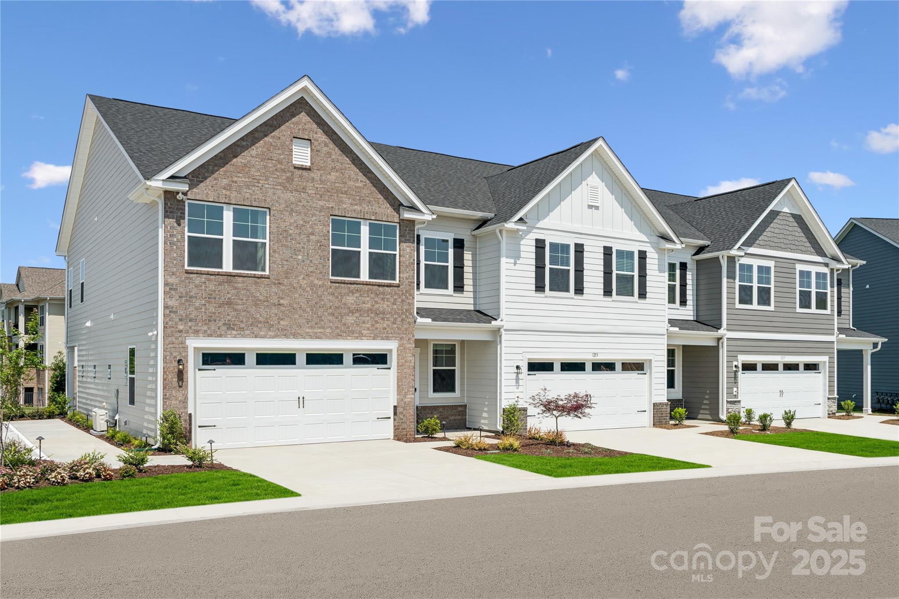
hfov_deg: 60.3
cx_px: 450
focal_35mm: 31
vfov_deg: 42.3
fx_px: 774
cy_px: 300
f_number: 5
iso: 100
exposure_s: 1/1250
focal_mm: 31
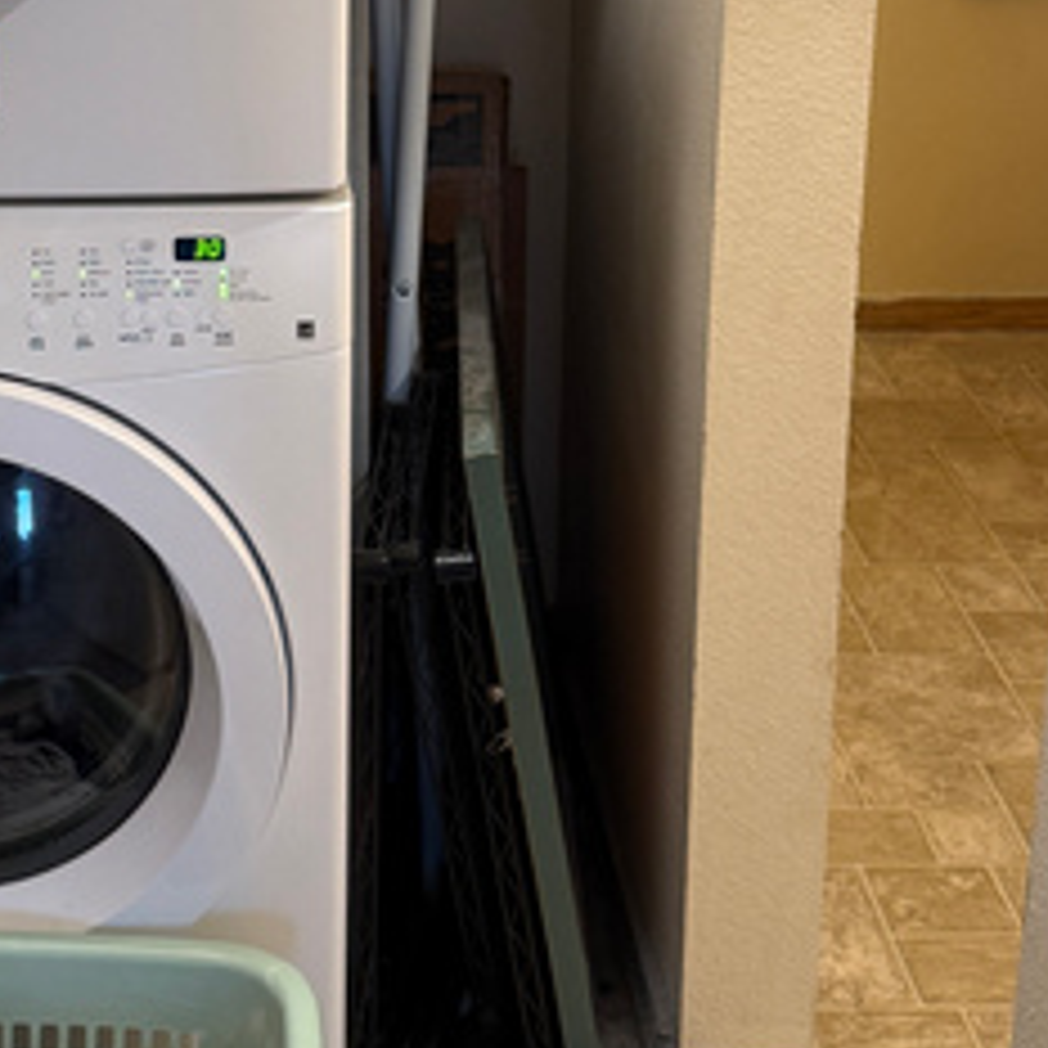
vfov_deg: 24.1
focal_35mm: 70
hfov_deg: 24.2
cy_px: 135
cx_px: 193
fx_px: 2398
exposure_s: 1/60
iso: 160
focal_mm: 6.76
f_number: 1.78
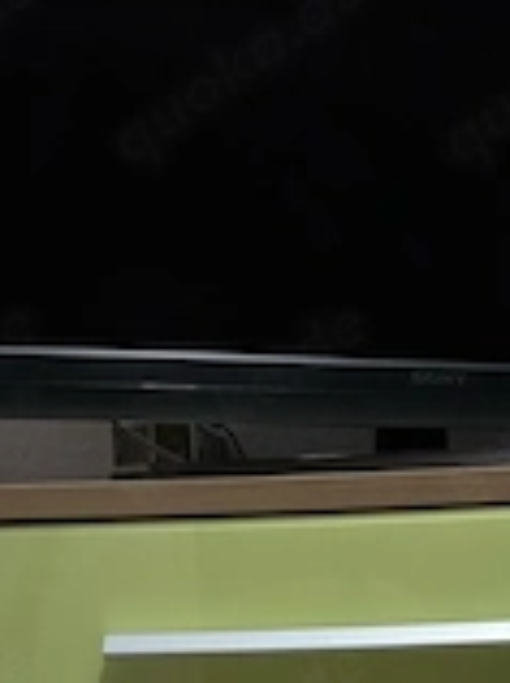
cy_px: 787
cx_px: 333
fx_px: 1300
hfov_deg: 22.1
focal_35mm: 66
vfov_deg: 26.6
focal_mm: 5.96
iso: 800
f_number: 1.6
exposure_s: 1/30
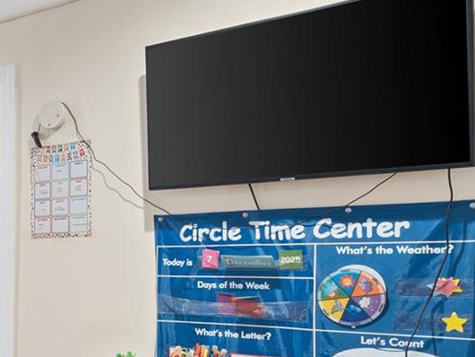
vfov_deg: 27.7
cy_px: 262
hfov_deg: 28.0
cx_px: -193
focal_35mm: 52
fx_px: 714
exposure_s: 1.3
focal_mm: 14
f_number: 10
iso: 320
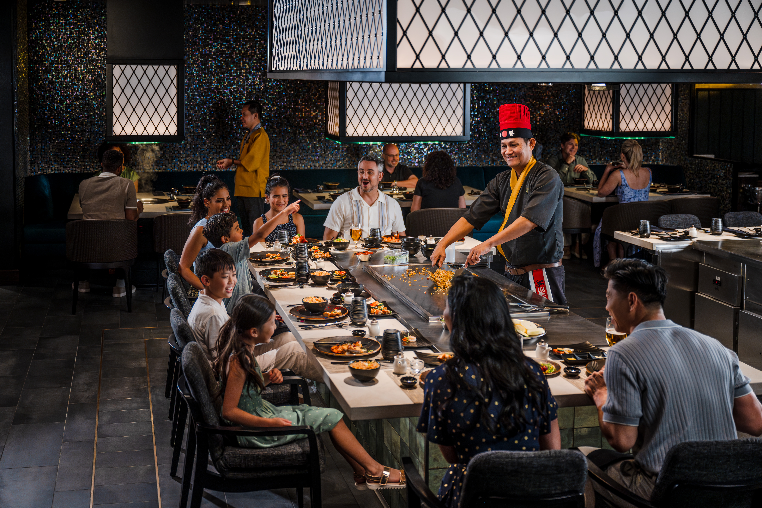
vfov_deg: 32.6
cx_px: 381
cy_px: 254
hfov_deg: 47.4
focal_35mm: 41
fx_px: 868
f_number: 2.8
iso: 640
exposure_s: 1/250
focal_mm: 41
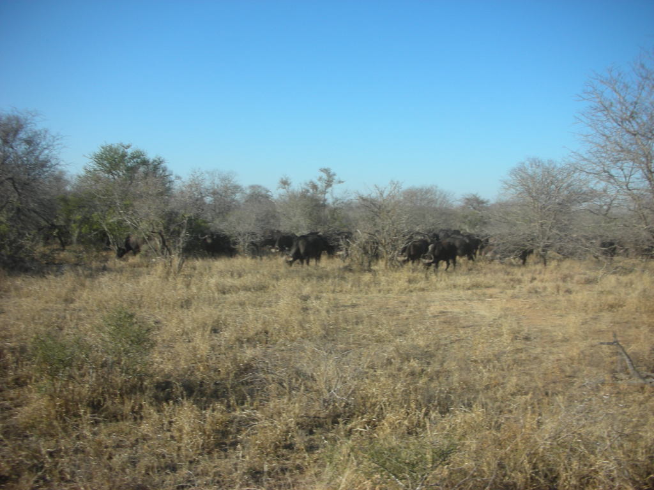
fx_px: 661
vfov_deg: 40.7
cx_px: 327
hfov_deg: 52.6
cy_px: 245
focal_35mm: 35
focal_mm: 5.8
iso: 50
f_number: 8.5
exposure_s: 1/69.1
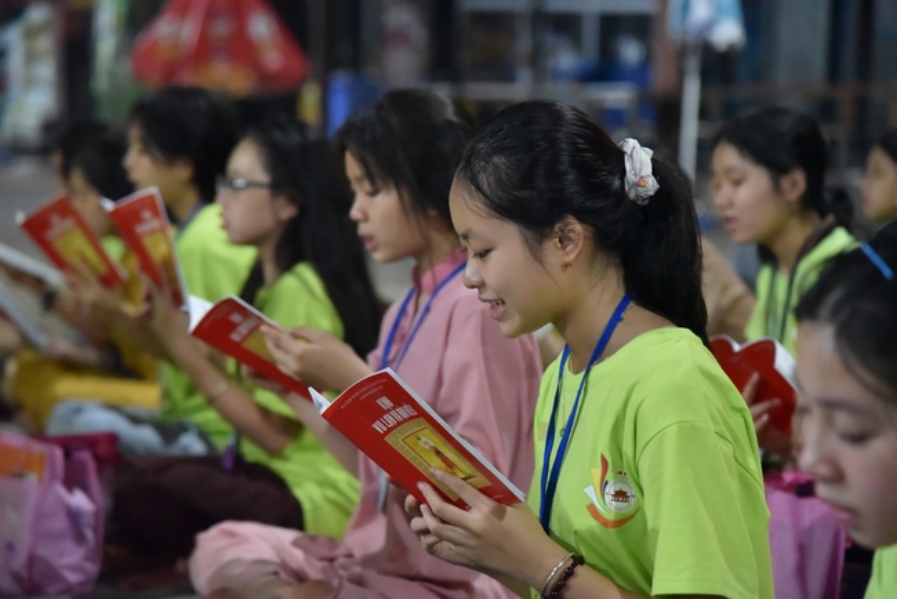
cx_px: 448
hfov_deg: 17.1
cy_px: 300
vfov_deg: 11.4
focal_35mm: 120
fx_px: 2991
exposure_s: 1/125
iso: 8000
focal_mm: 120
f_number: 4.5
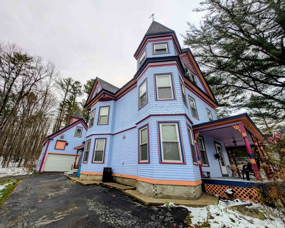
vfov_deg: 92.2
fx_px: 110
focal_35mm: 13
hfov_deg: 104.5
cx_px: 129
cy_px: 115
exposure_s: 1/244
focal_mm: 2.23
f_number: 1.95
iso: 41
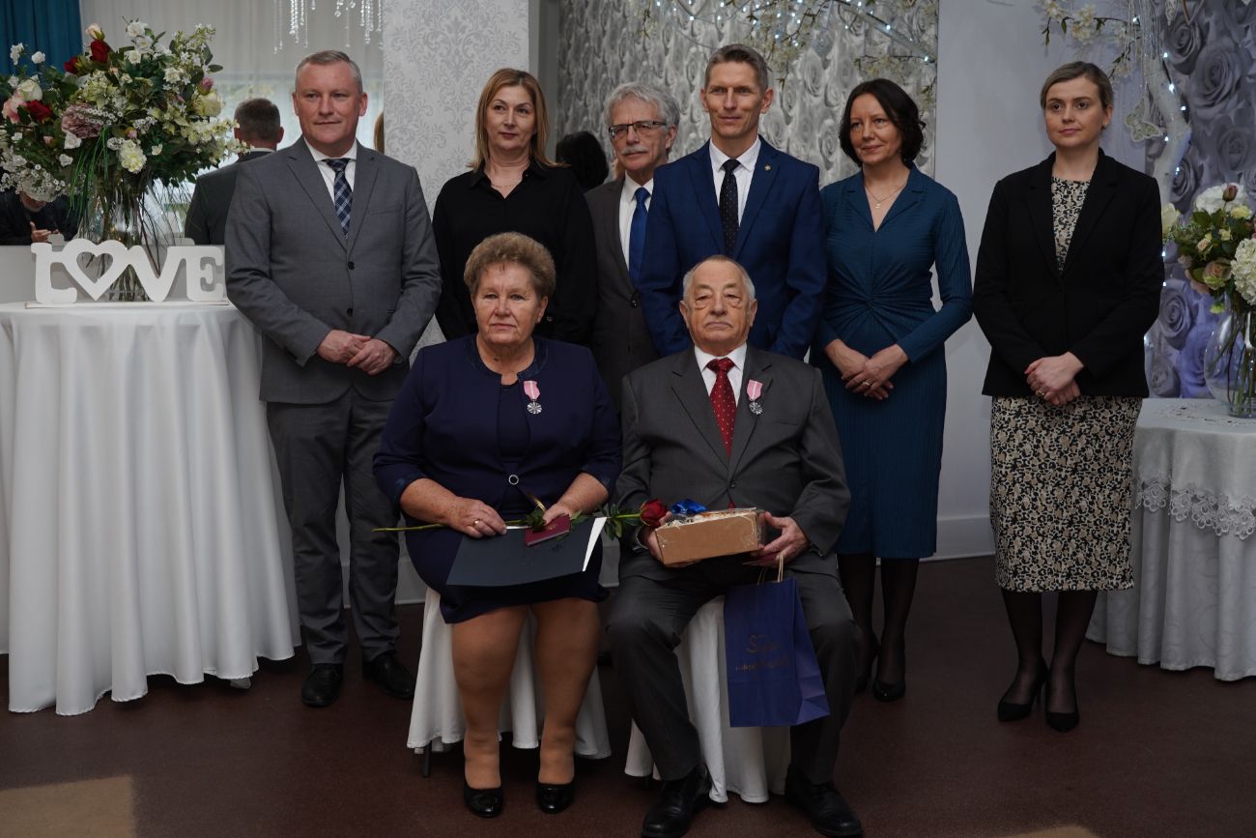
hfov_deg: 46.4
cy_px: 419
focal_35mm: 42
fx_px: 1465
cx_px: 628
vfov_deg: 31.9
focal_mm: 42
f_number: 5
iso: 640
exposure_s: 1/100
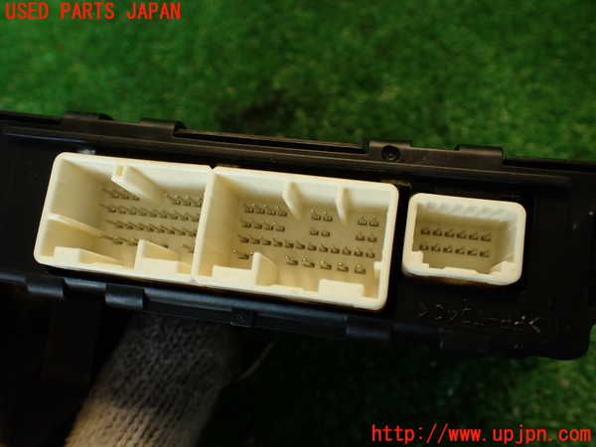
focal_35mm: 32
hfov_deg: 56.8
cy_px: 224
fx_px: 551
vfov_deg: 44.2
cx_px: 298
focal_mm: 5.79
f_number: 2.4
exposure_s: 1/50
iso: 200
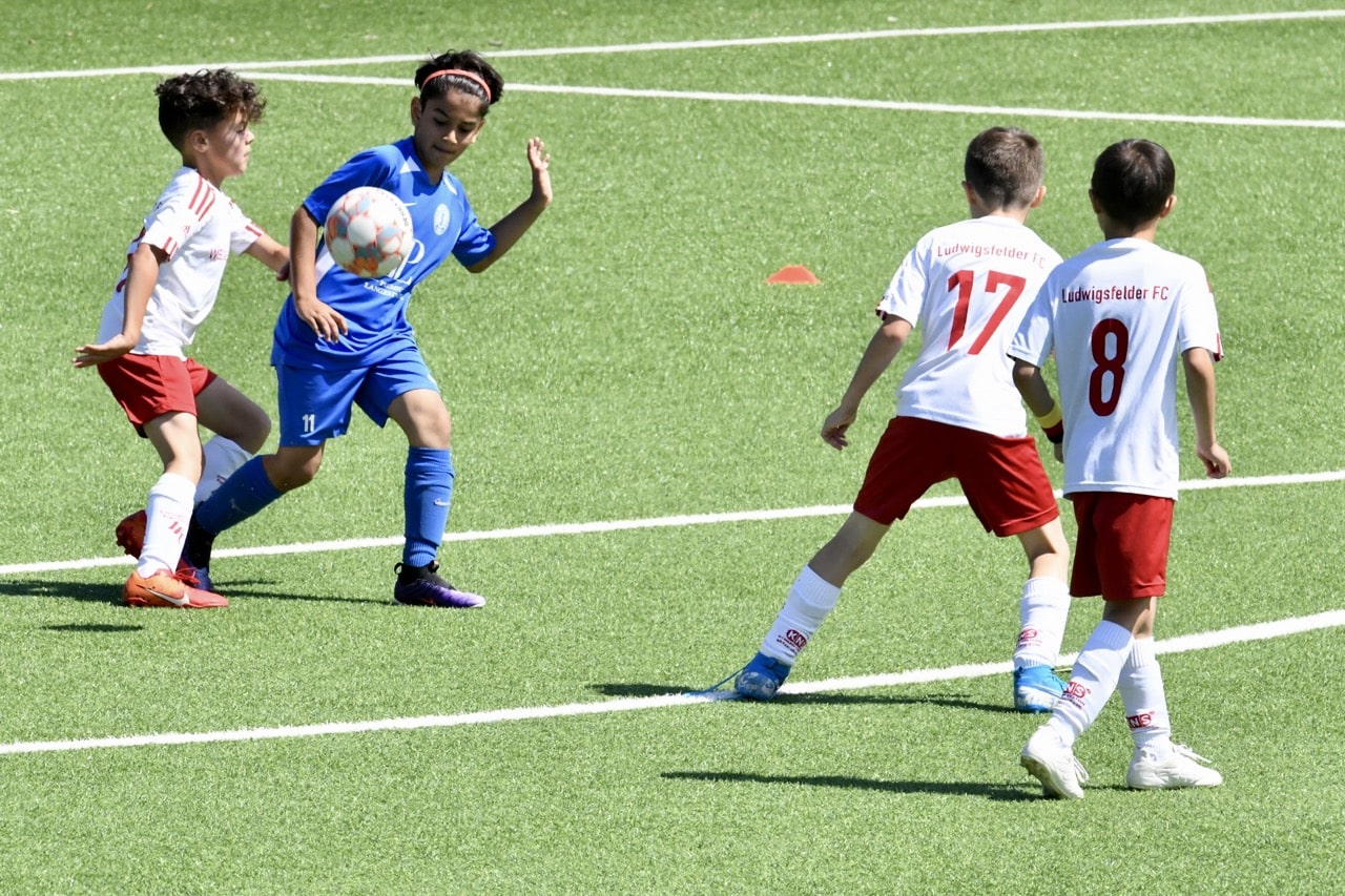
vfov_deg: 3.4
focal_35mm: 400
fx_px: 14941
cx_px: 672
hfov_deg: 5.2
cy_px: 448
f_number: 16
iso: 3200
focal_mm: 400
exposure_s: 1/1250
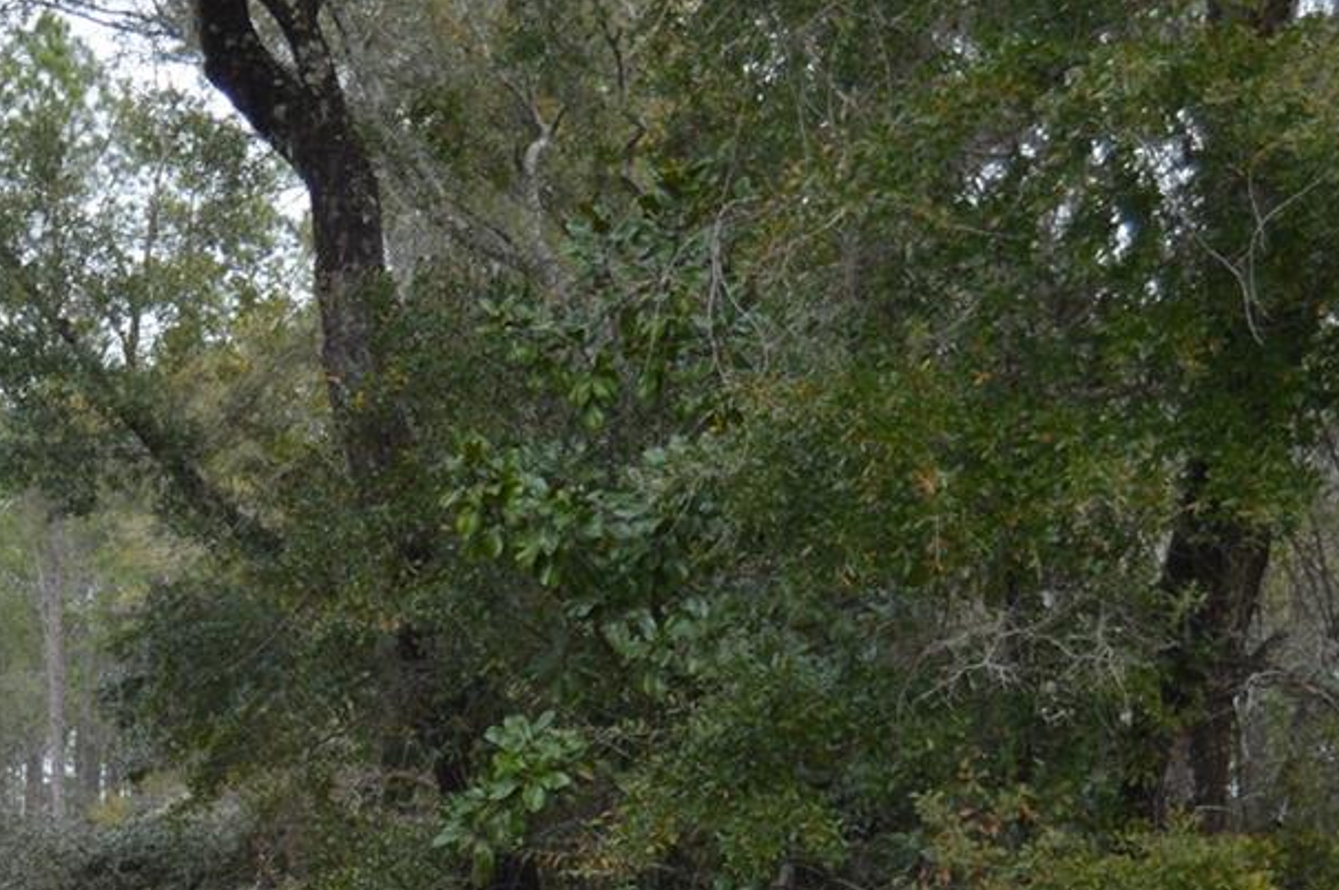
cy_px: 1124
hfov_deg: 15.7
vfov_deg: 10.6
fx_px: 4719
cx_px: -186
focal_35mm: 127
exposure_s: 1/125
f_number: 5.6
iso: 100
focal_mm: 32
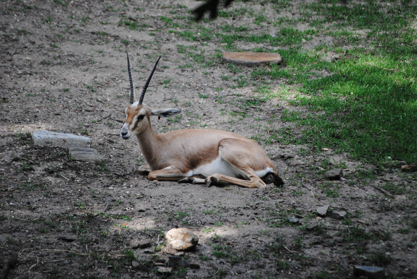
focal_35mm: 300
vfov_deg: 4.6
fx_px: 3479
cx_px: 208
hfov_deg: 6.9
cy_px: 140
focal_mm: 200
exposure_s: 1/320
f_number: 5.6
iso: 400
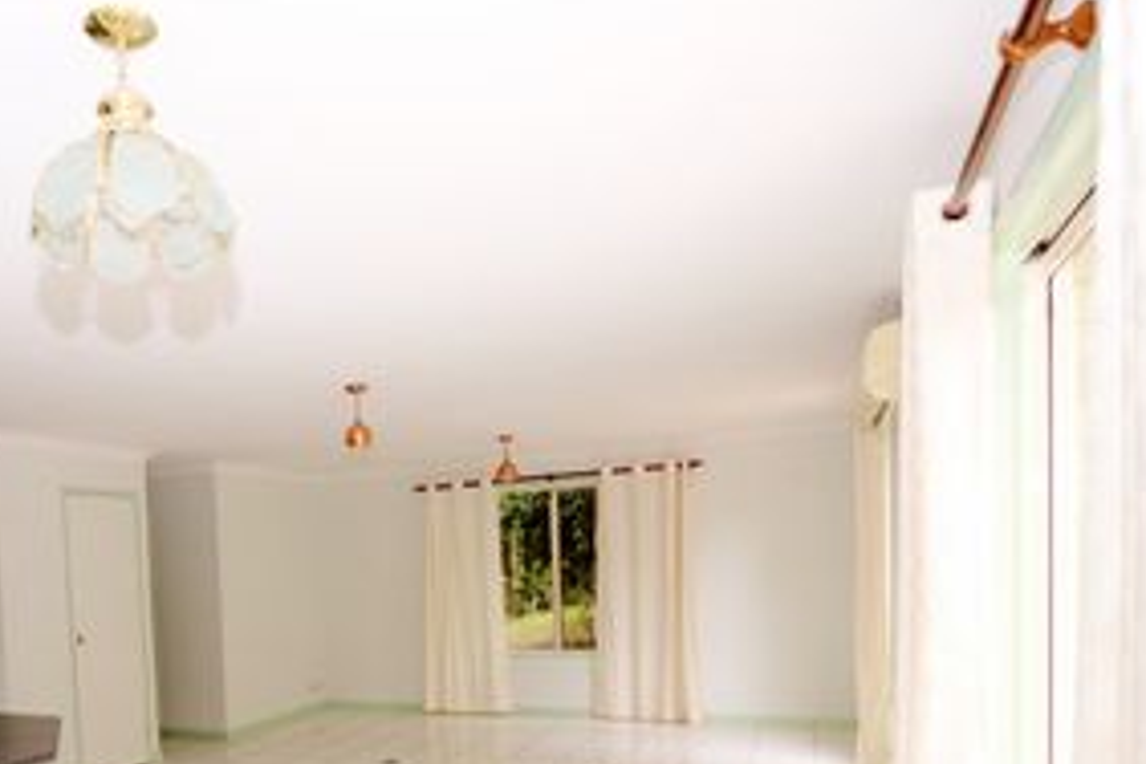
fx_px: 796
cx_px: 337
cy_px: 608
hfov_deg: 68.4
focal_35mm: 25
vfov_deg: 48.5
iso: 400
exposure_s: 1/125
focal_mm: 10
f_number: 5.6
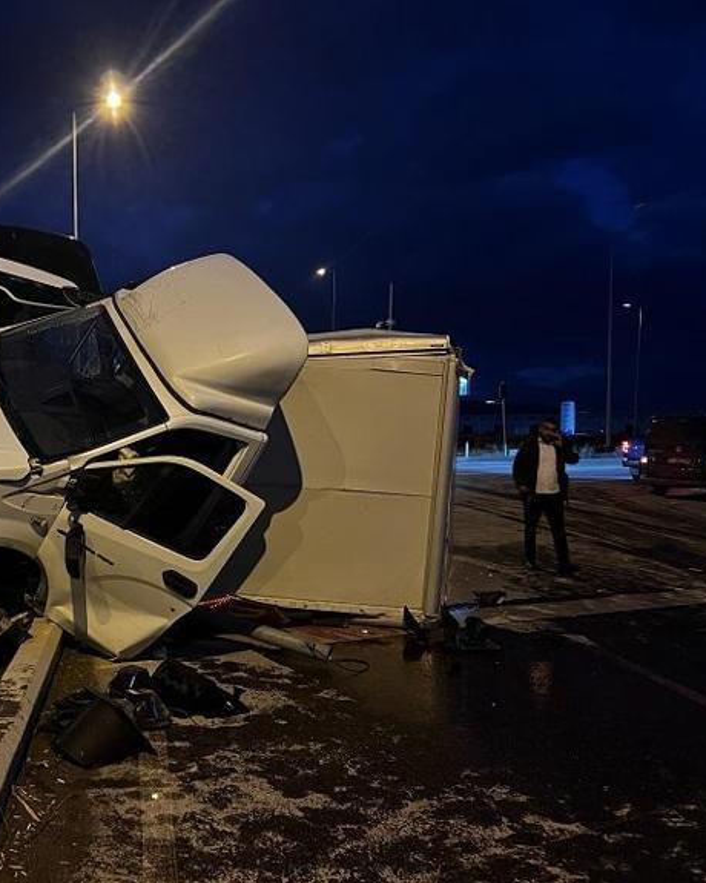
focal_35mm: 34
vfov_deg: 52.8
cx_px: 138
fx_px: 888
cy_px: 442
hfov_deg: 41.4
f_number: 1.5
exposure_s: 1/25
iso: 500
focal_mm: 5.7
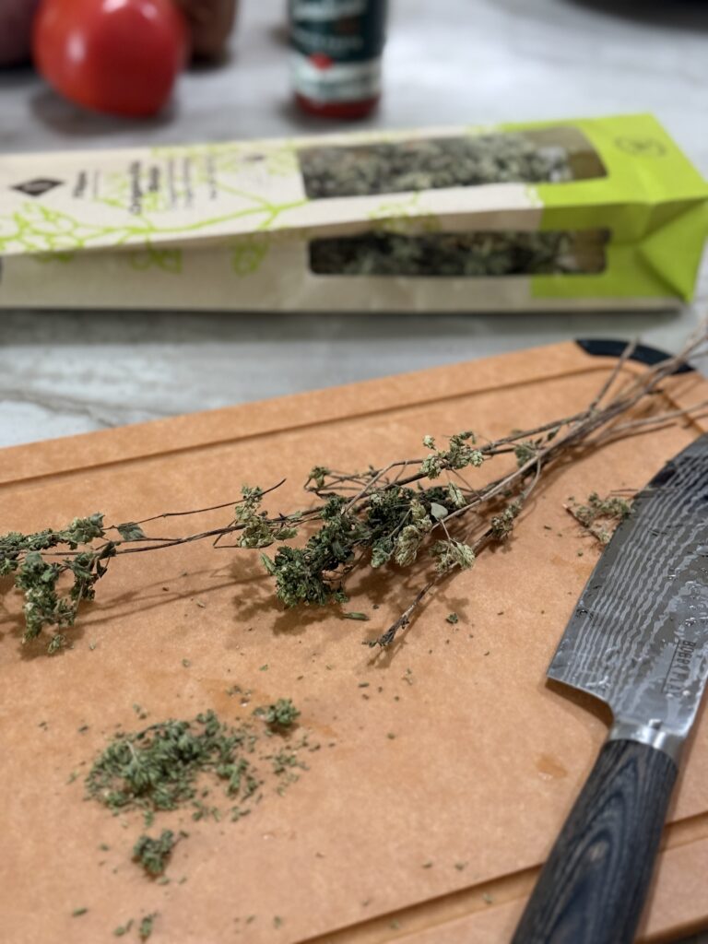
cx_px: 354
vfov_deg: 39.7
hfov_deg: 30.3
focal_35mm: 48
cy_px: 472
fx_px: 1309
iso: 320
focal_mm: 6.76
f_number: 1.78
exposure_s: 1/40
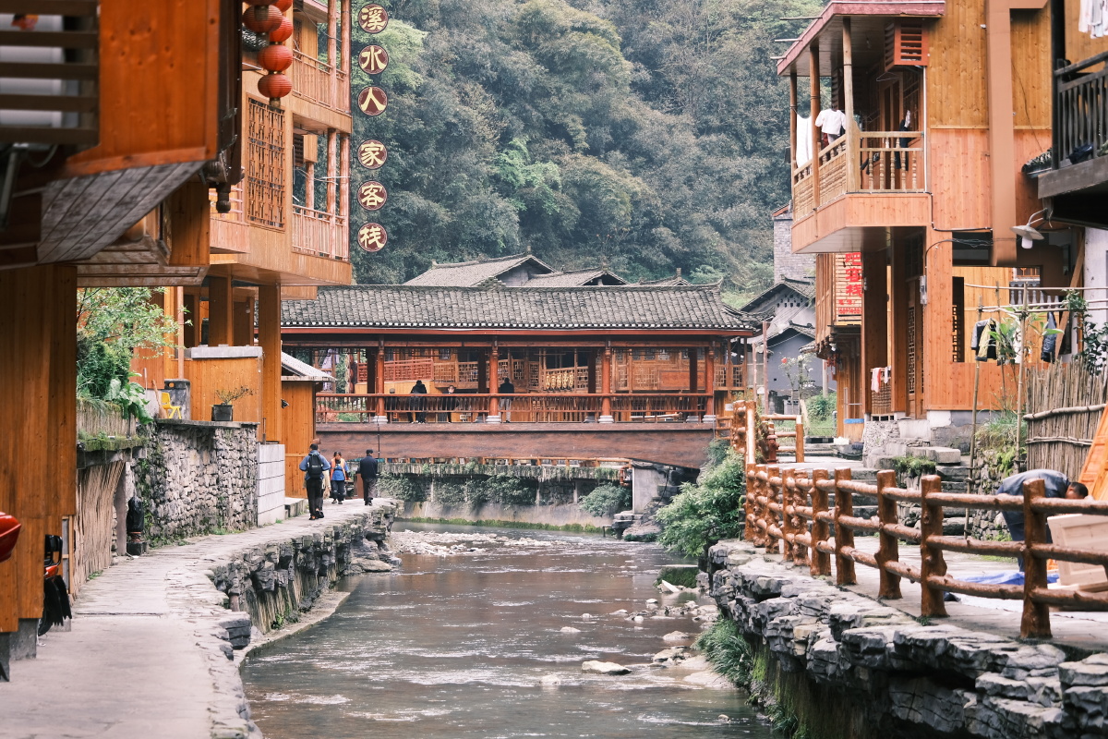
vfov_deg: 13.0
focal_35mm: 105
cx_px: 554
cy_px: 370
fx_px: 3231
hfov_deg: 19.5
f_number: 4.5
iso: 320
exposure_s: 1/160
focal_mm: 70
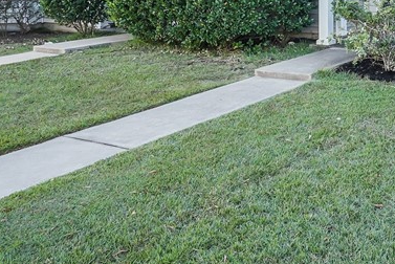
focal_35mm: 46
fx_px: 505
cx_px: 390
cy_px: -30
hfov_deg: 38.2
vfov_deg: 26.8
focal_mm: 16
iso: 320
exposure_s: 1/60
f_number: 9
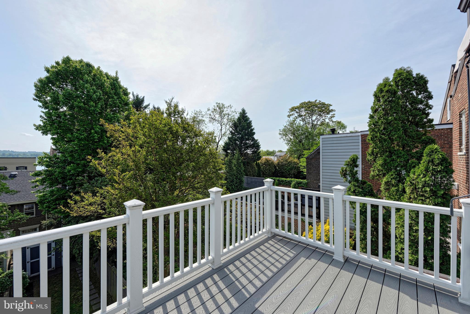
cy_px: 157
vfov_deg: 81.2
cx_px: 235
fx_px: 183
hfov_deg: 104.2
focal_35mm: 14
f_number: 8
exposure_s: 1/800
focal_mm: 14
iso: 320
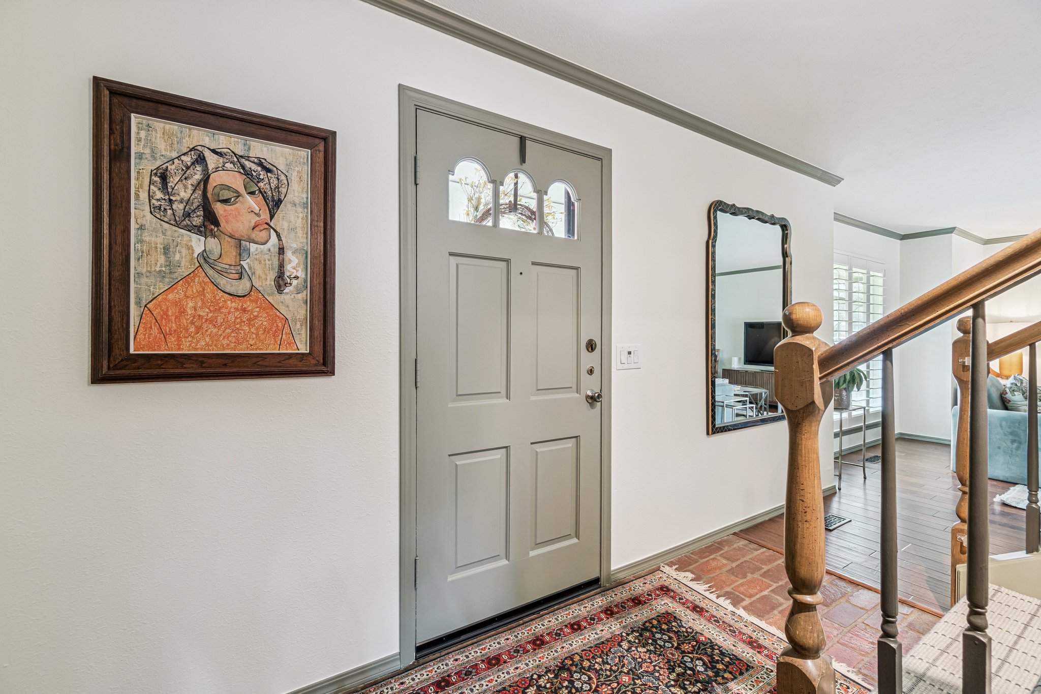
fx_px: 434
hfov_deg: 100.4
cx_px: 520
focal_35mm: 15
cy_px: 347
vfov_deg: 77.3
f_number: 6.3
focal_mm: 10
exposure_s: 1/5
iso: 200
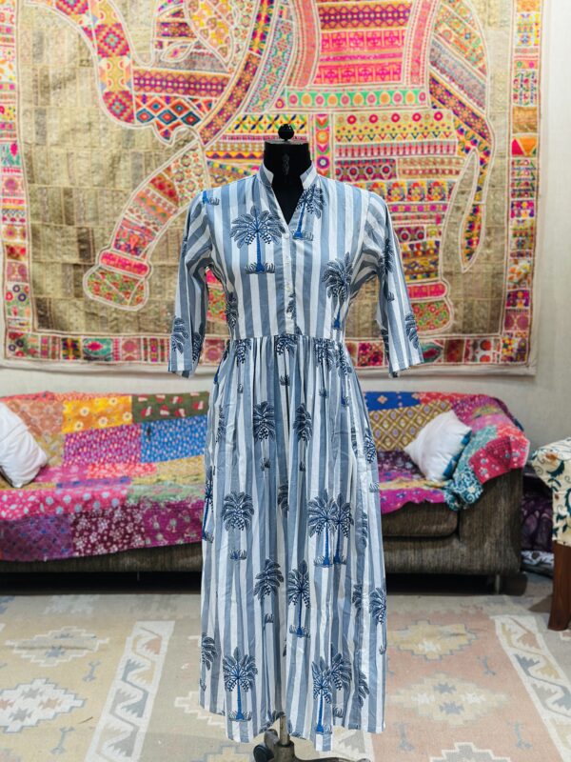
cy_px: 381
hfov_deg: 30.3
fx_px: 1056
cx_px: 286
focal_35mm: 48
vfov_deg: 39.7
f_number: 1.78
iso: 125
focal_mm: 6.86
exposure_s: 1/92
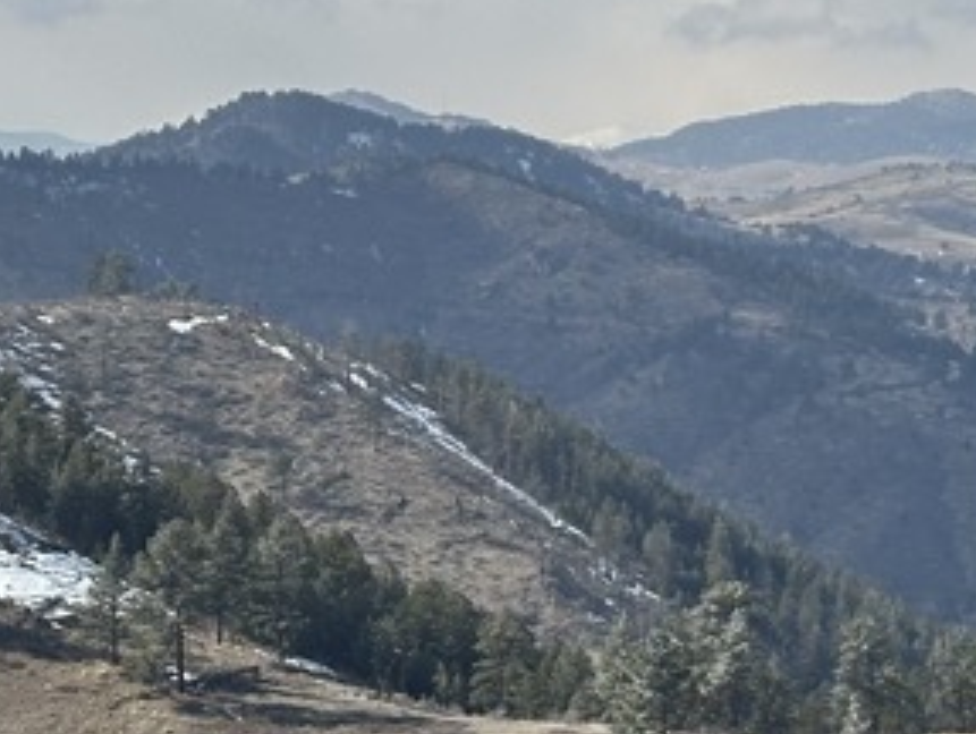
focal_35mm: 171
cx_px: 1265
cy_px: 248
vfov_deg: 8.7
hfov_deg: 11.3
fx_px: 4827
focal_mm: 6.86
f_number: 1.78
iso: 64
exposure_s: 1/5000
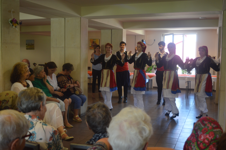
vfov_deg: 31.8
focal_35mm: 42
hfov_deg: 46.4
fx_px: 263
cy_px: 75
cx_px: 113
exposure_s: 1/60
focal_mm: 28
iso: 400
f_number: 4.2
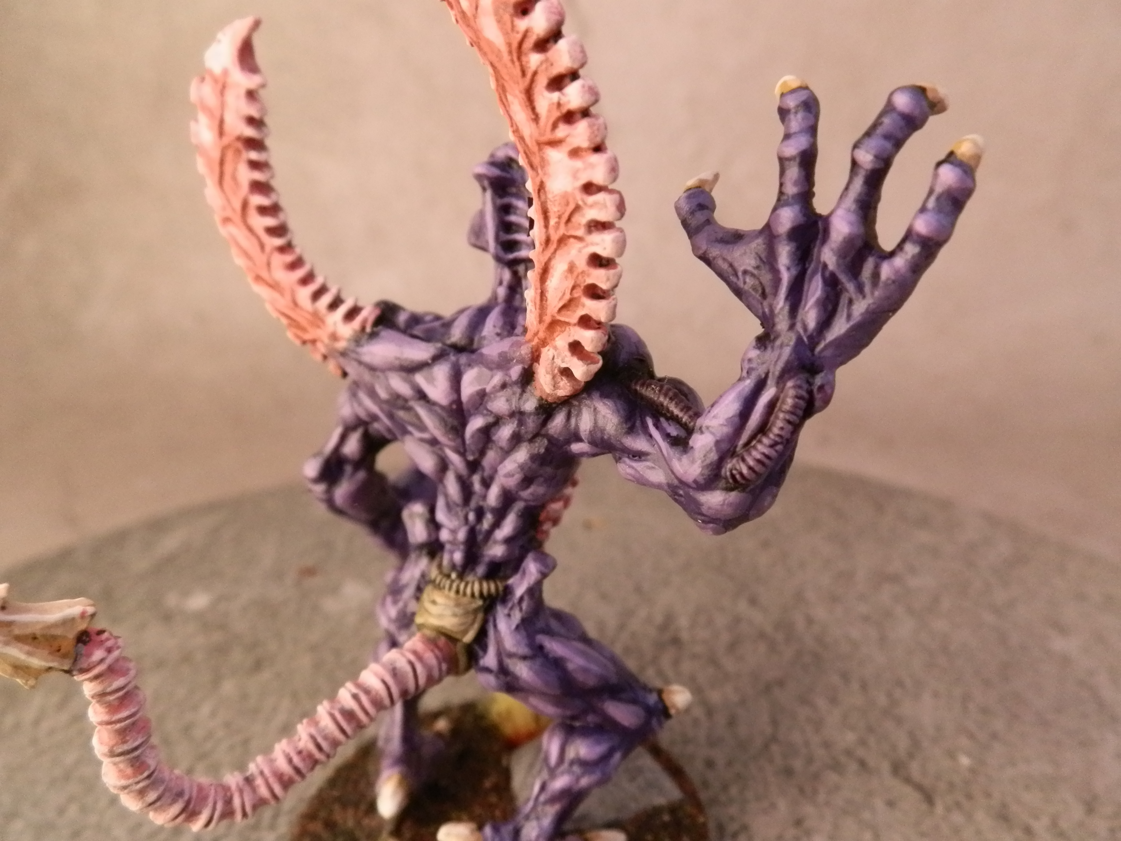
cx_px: 560
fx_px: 907
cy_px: 420
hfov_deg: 63.4
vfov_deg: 49.7
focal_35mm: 28
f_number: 3.1
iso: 400
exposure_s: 1/125
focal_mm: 5
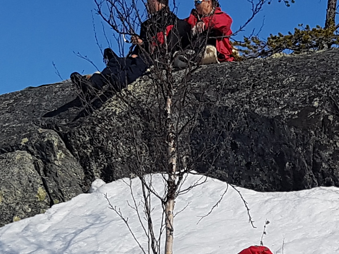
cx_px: 372
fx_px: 1215
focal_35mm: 124
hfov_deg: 15.5
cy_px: 314
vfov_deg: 11.7
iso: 50
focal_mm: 4.2
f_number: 1.7
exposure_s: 1/7760
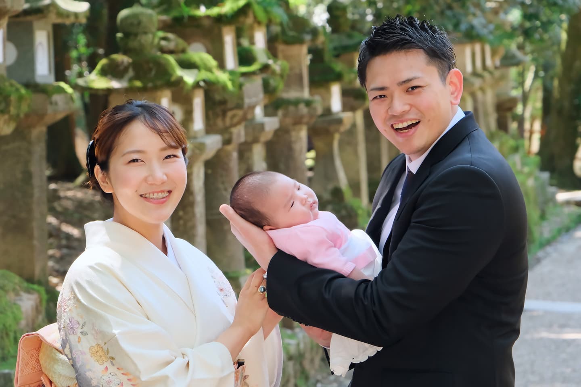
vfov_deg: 13.0
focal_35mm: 105
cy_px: 194
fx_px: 1694
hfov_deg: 19.5
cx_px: 290
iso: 1600
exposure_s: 1/160
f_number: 5.6
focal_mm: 69.8
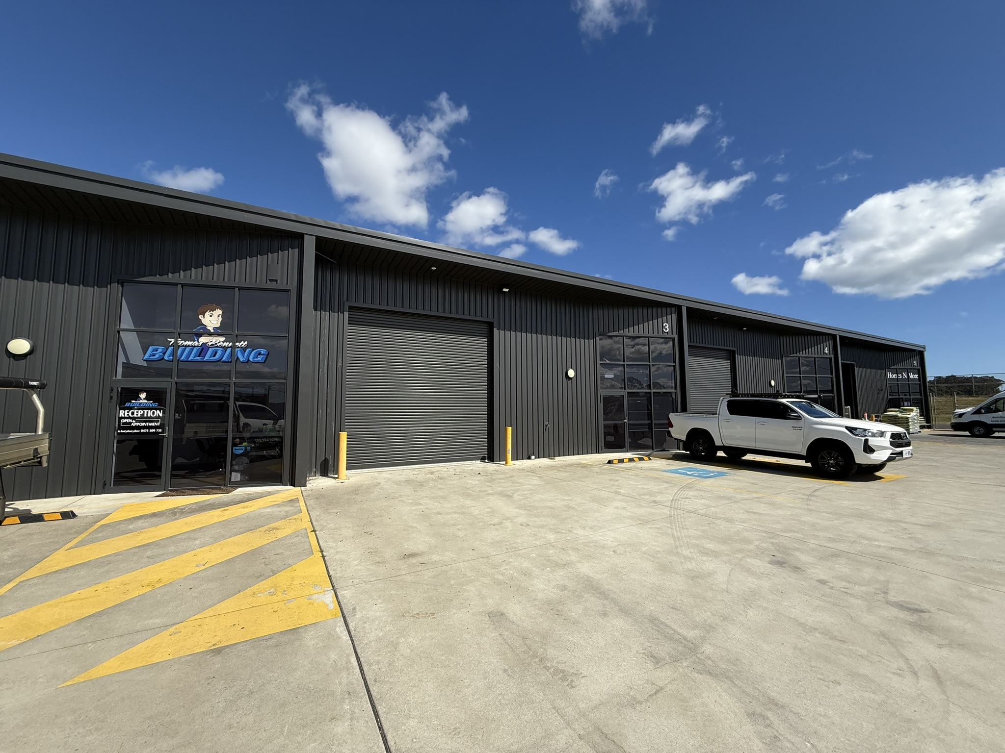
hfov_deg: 102.1
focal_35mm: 14
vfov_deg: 85.7
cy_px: 376
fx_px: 406
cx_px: 502
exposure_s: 1/3125
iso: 50
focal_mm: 2.22
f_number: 2.2
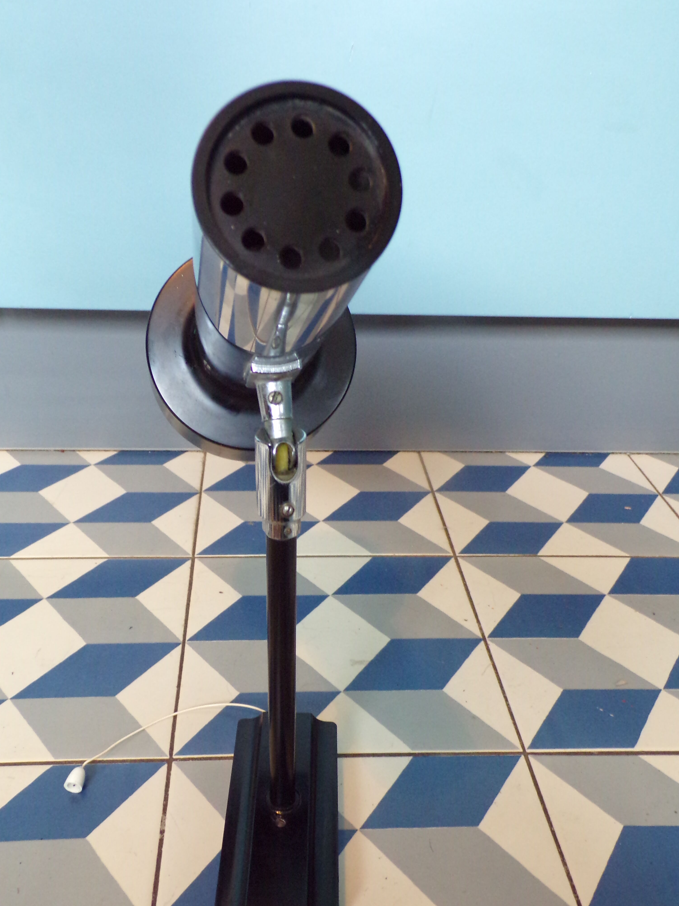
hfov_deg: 44.1
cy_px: 500
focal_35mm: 32
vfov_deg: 56.7
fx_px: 837
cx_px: 299
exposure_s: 1/17
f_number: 3.1
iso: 413
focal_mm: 5
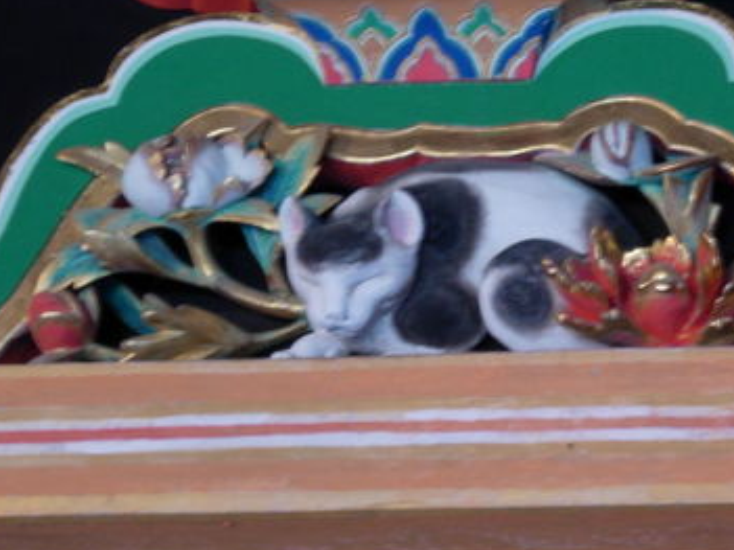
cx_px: 418
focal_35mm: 209
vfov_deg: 7.1
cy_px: 267
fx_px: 4430
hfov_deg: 9.5
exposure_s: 1/4
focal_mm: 23.4
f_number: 4.9
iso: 125
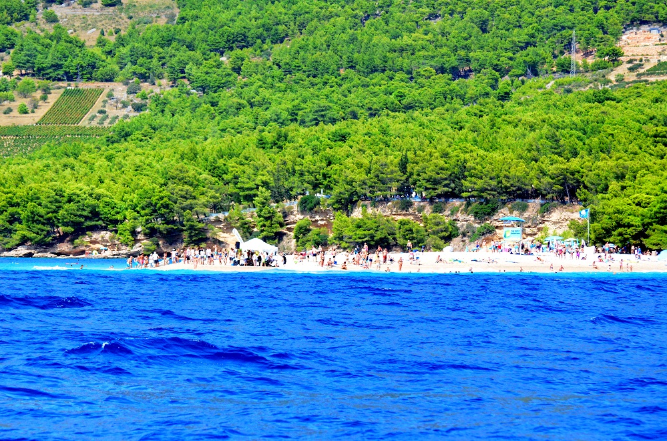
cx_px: 334
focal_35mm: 165
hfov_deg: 12.5
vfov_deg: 8.3
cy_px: 220
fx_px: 3050
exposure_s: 1/8000
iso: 2200
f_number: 4.5
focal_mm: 110
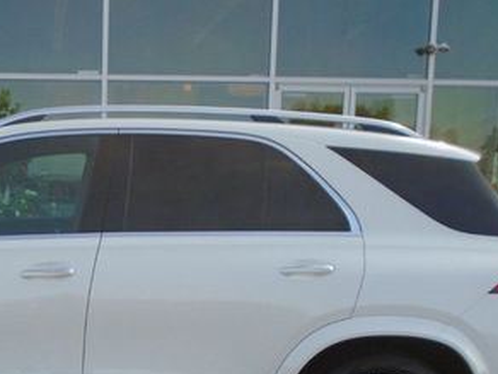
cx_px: 55
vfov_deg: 25.0
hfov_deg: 32.2
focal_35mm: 57
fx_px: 820
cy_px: 326
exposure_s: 1/500
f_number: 3.2
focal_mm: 4.6
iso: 100
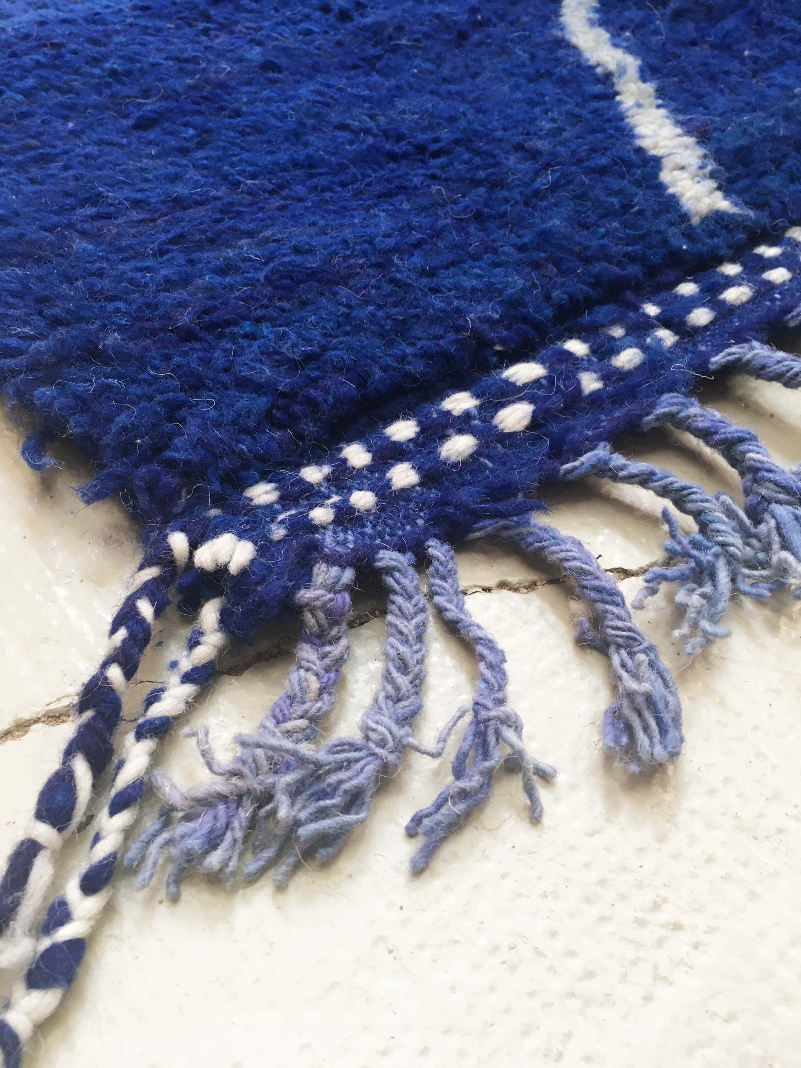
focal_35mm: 29
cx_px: 400
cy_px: 534
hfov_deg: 48.2
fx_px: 895
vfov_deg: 61.7
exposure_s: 1/35
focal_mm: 4.15
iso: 100
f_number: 2.2
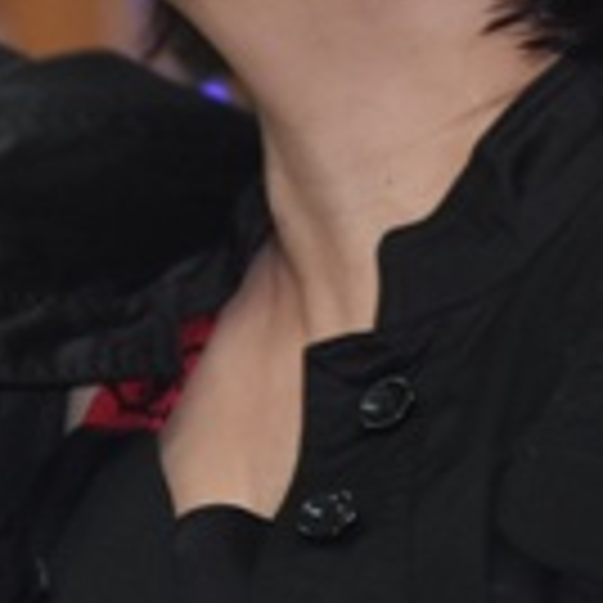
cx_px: 392
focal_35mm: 675
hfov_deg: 2.6
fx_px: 13310
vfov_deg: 2.6
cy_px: -130
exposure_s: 1/60
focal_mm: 95
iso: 800
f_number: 5.3
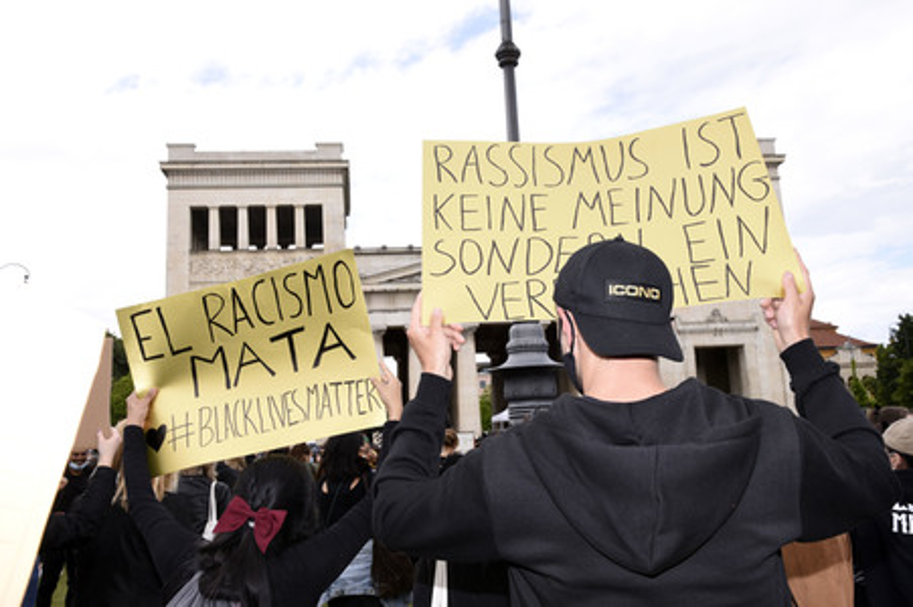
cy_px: 304
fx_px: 887
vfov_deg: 37.8
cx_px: 456
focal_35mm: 35
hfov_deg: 54.5
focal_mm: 35
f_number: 11
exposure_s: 1/160
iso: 320
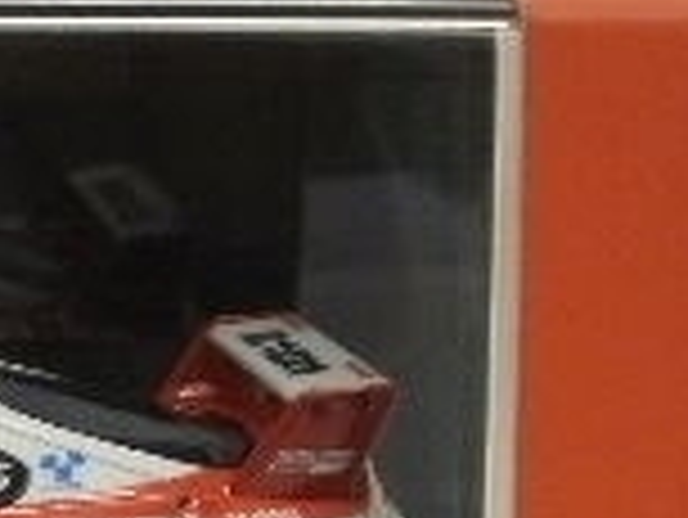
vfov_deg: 8.1
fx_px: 3660
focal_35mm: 184
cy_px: 482
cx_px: -513
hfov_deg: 10.2
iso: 125
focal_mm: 7.7
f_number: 4
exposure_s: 1/25
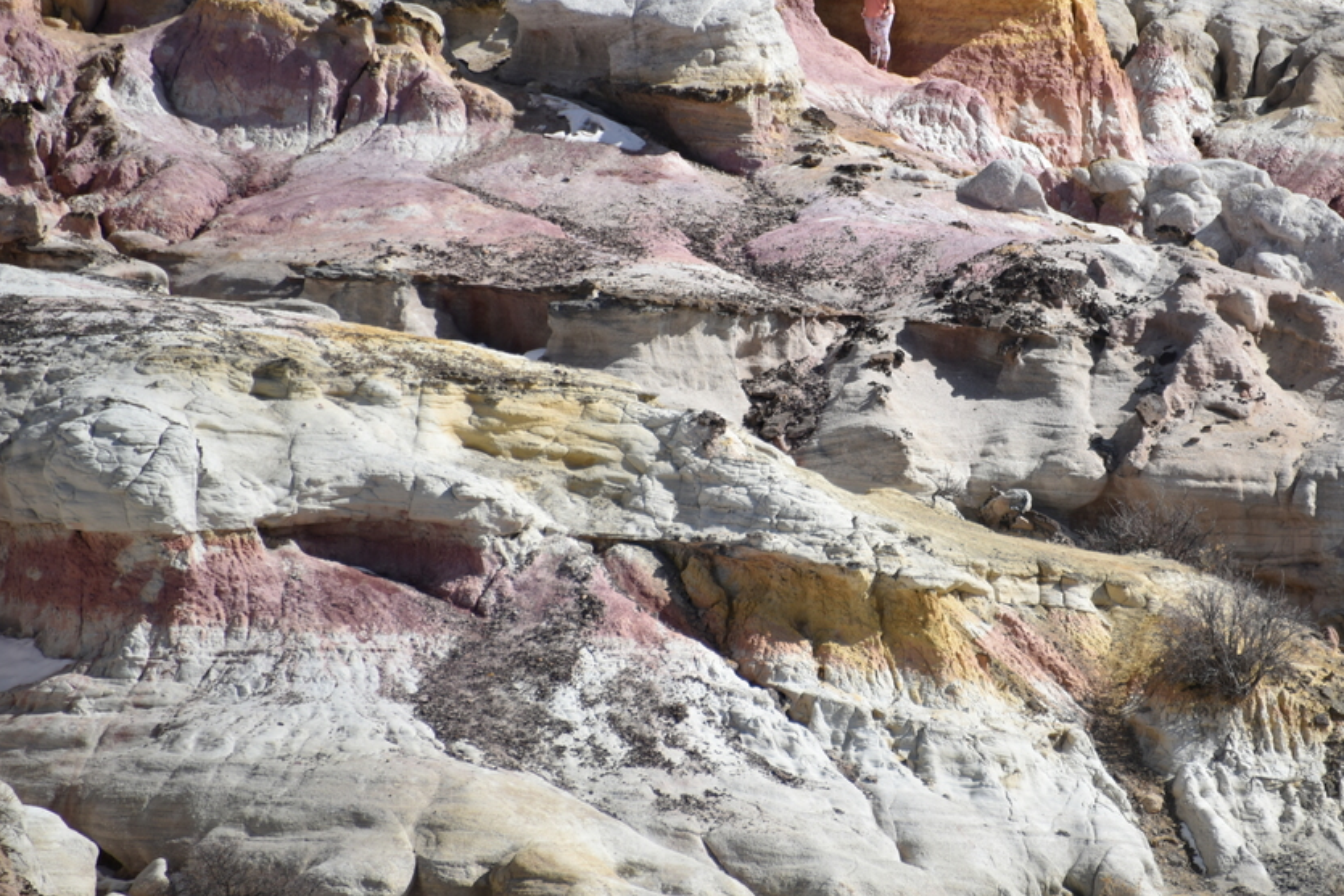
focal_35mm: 460
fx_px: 17175
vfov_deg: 3.0
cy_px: 359
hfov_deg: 4.5
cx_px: 871
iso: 100
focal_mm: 300
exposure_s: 1/640
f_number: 5.6
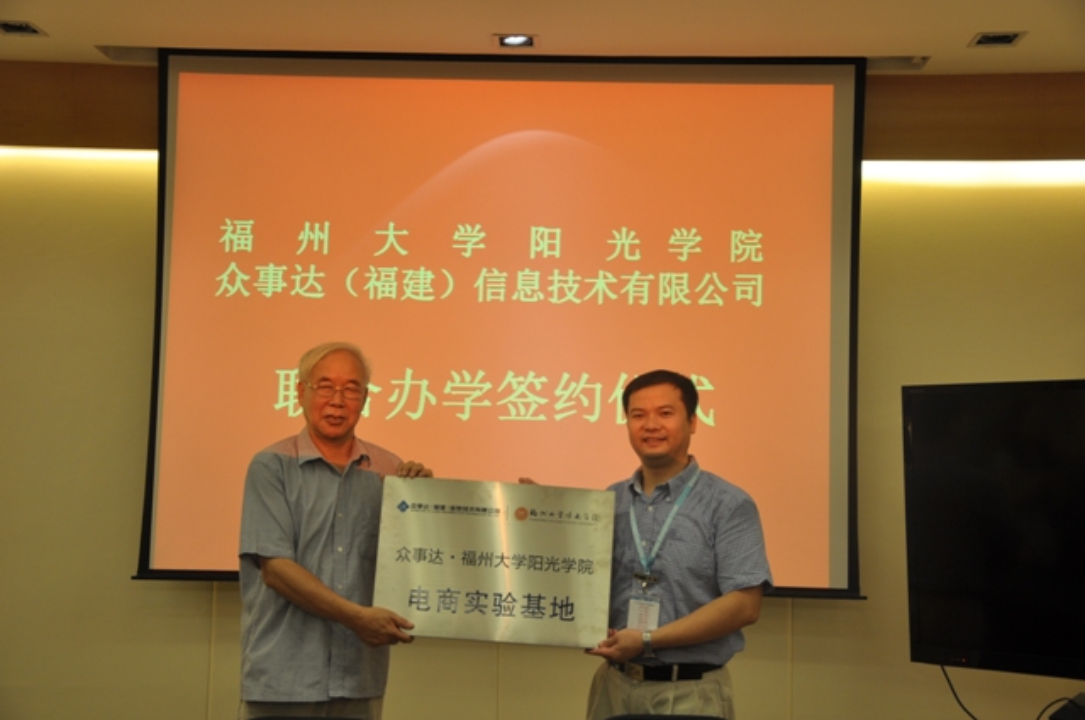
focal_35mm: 48
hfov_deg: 41.2
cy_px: 360
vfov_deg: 28.0
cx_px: 542
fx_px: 1445
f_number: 4.2
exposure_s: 1/15
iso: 250
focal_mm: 32
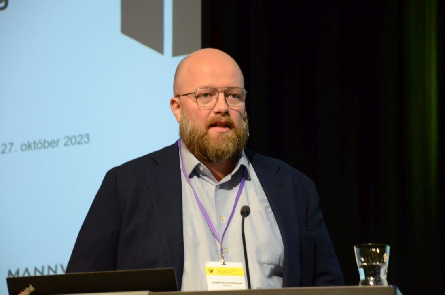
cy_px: 148
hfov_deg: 13.1
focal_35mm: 158
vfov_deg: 8.7
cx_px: 222
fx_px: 1943
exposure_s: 1/60
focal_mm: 105
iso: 2500
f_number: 6.3
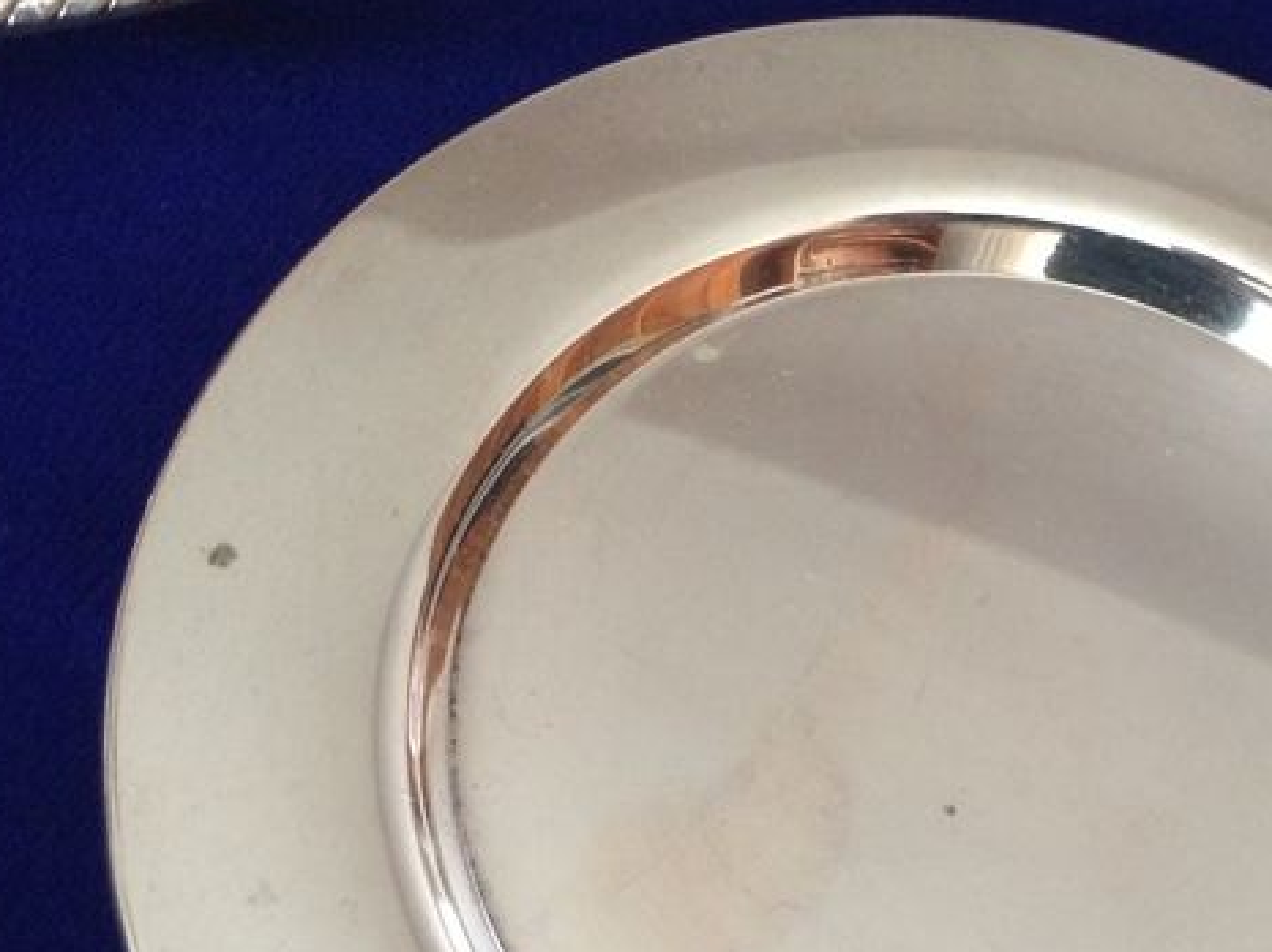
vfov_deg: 24.8
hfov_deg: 32.5
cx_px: 974
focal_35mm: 58
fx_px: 2130
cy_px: 765
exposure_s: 1/15
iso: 320
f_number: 2.2
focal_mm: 4.12
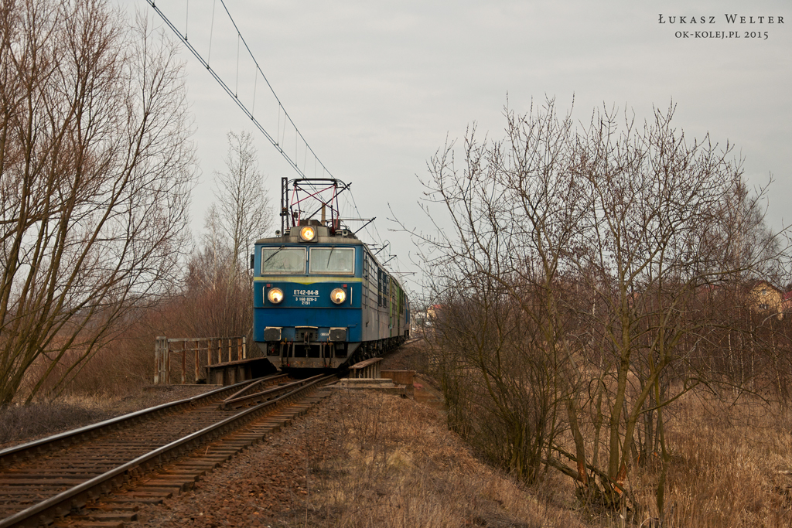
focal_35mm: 72
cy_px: 264
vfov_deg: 18.9
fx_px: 1584
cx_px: 396
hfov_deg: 28.1
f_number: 5.6
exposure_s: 1/400
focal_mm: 48
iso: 200
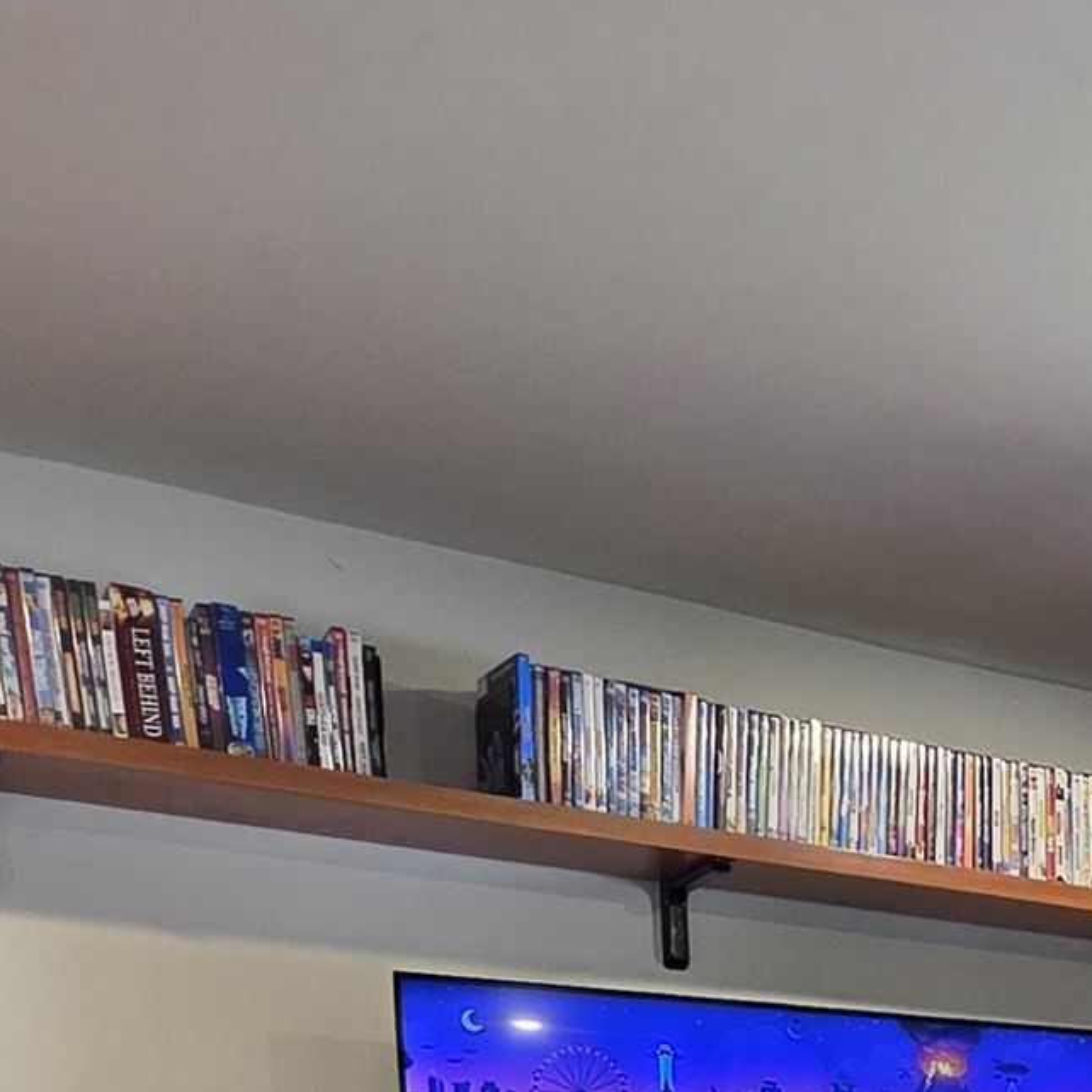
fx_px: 1963
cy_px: 1561
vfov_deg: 25.1
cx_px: 1250
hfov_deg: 27.9
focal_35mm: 55
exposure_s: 1/60
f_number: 1.9
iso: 400
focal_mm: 2.2
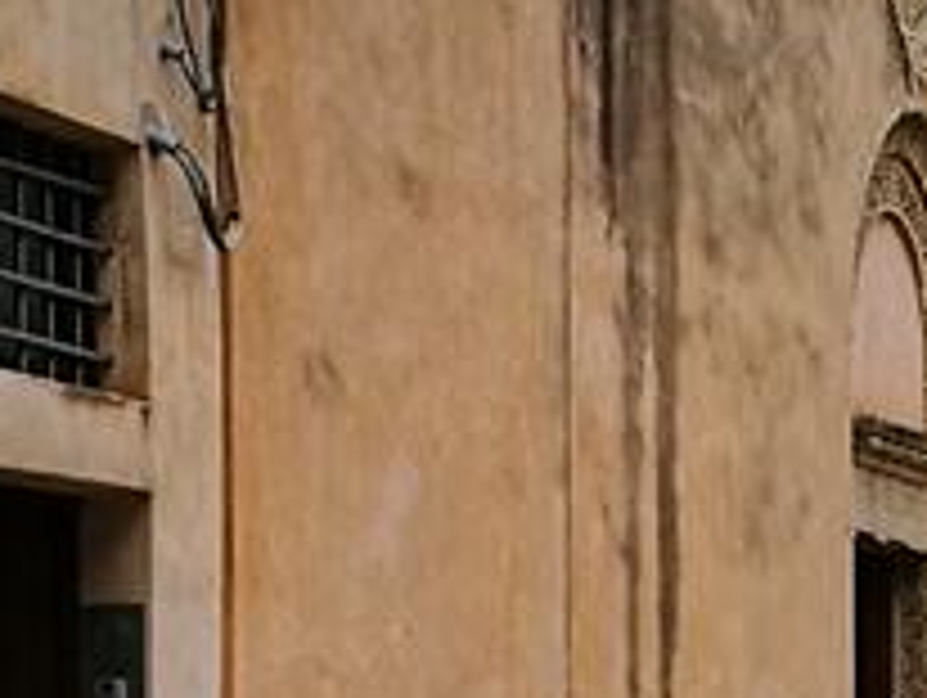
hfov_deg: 14.7
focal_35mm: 134
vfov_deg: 10.9
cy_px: 829
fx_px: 3593
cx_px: 346
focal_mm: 4.5
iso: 64
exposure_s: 1/120
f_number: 2.2
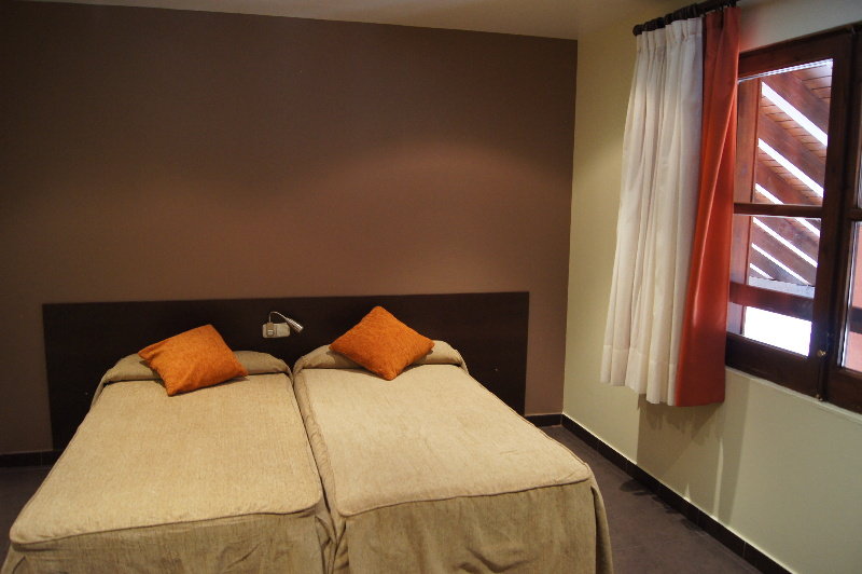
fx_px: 646
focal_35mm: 27
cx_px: 431
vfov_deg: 47.9
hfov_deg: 67.4
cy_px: 287
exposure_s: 1/30
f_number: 3.5
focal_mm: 18
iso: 640
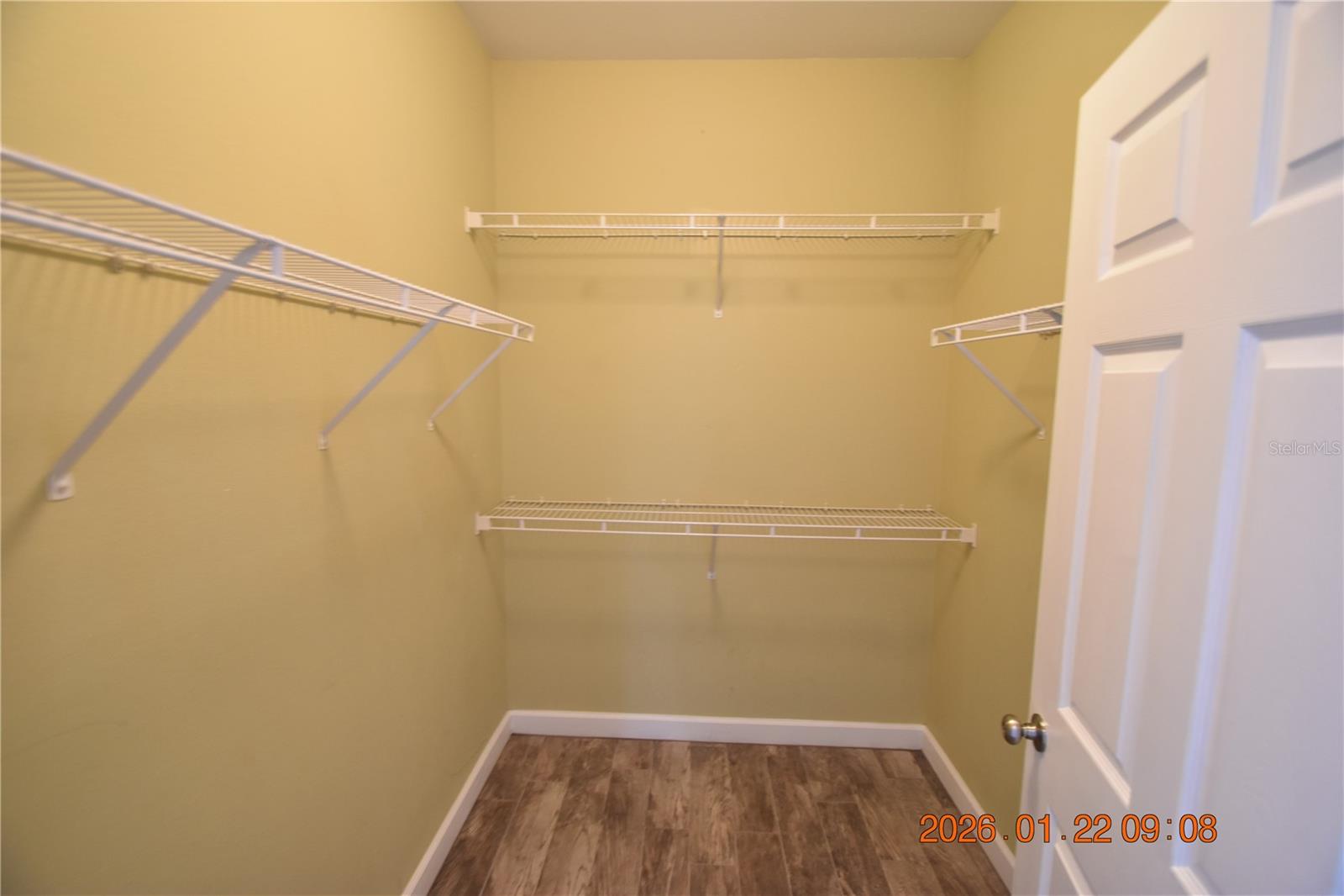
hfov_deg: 100.4
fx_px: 560
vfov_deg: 77.3
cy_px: 448
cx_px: 672
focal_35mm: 15
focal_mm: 10
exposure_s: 1/8
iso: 800
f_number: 3.5
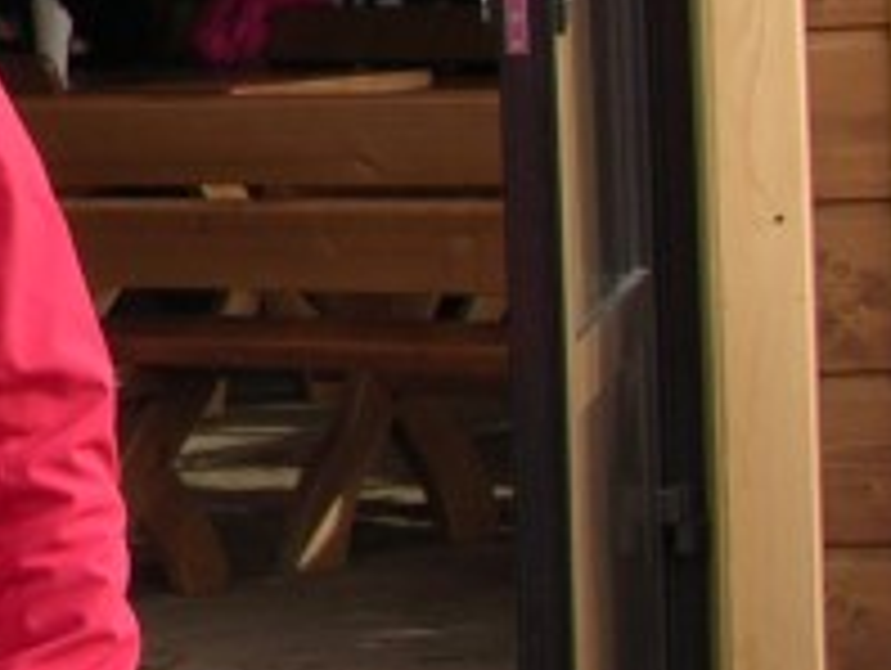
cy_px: 22
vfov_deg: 8.2
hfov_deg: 9.5
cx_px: -1372
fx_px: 4665
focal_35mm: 181
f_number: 5
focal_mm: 8.9
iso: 50
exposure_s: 1/117
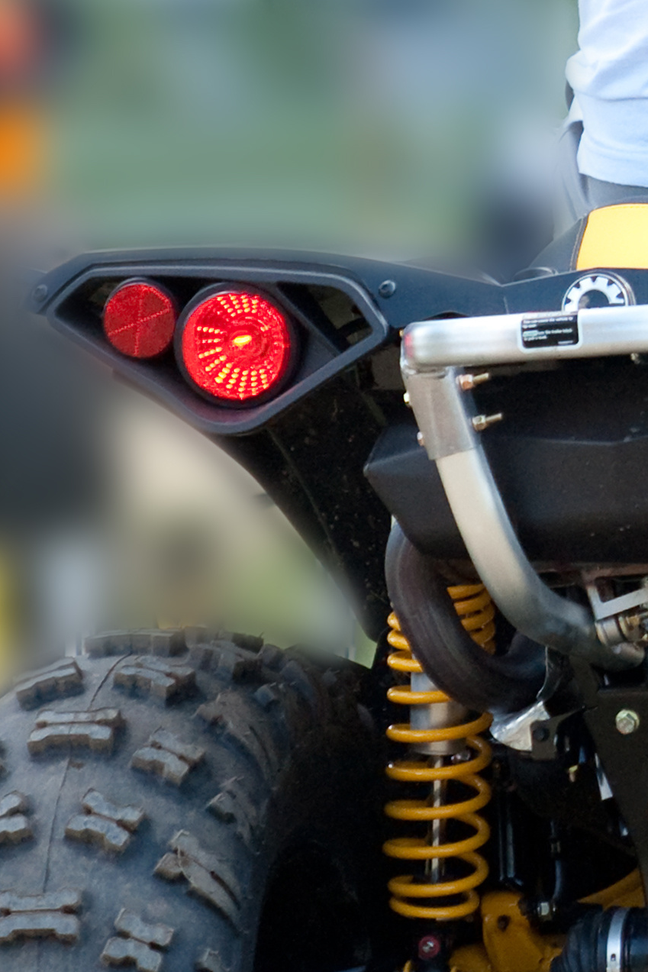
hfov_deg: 2.0
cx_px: 1379
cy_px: 192
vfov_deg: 3.0
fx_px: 18345
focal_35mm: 680
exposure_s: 1/400
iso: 400
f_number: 4.5
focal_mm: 135
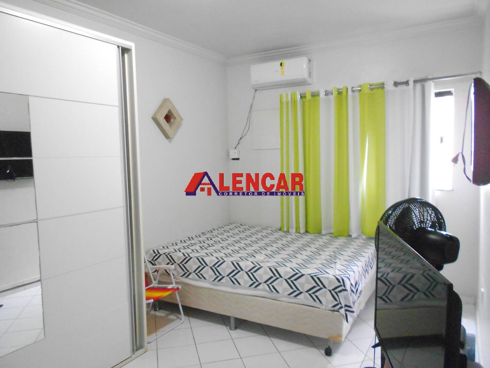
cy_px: 184
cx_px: 245
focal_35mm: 26
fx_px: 368
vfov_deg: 53.1
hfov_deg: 67.3
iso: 800
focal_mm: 4.6
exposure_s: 1/40
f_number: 3.2
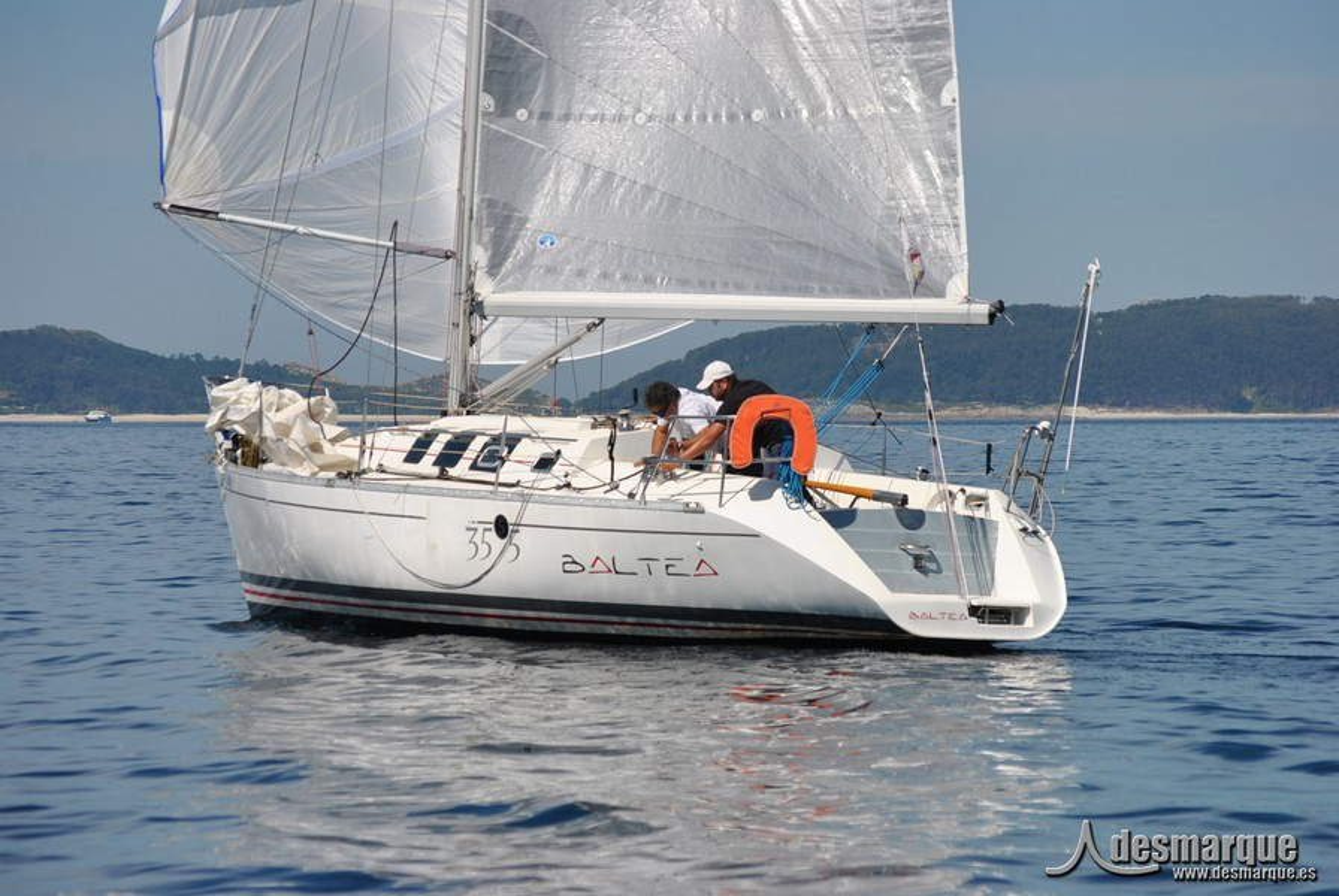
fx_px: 6480
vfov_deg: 7.9
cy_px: 448
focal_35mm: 174
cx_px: 670
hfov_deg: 11.8
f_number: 7.1
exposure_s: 1/800
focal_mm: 116
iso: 100
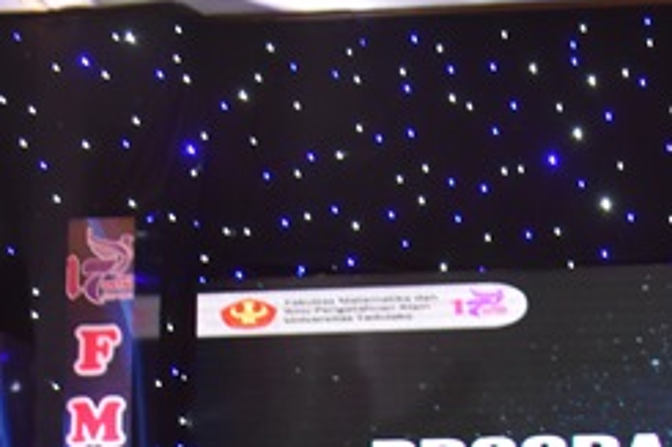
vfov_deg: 14.3
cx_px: 853
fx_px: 1716
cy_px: 557
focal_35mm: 92
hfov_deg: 20.4
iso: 1400
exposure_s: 1/60
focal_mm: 20
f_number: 4
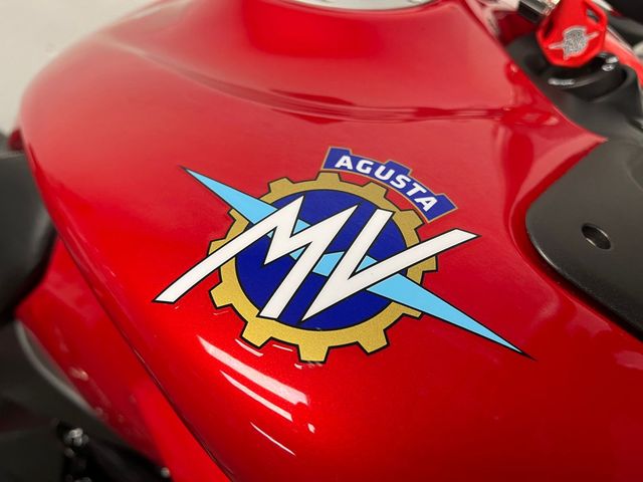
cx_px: 322
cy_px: 241
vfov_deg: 53.1
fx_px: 483
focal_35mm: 26
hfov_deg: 67.3
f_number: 1.6
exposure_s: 1/50
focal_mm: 5.1
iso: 125
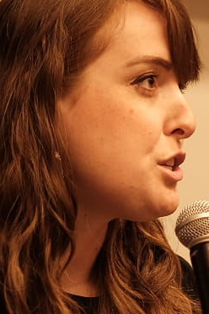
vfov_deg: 8.1
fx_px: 2203
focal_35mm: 253
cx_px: 347
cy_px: 263
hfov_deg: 5.4
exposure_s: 1/160
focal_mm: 35
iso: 400
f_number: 1.4
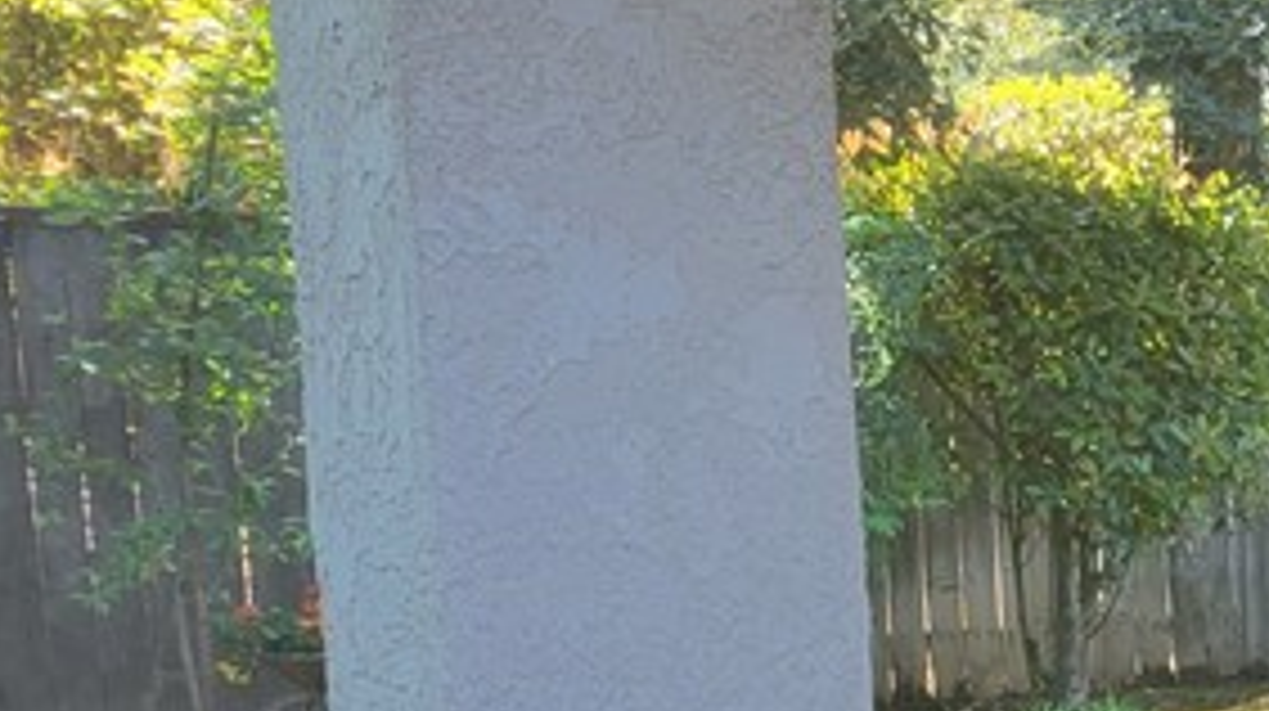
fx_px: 3463
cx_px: 2214
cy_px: 891
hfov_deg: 17.3
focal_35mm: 103
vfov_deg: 11.5
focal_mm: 5.4
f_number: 1.8
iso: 100
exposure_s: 1/120
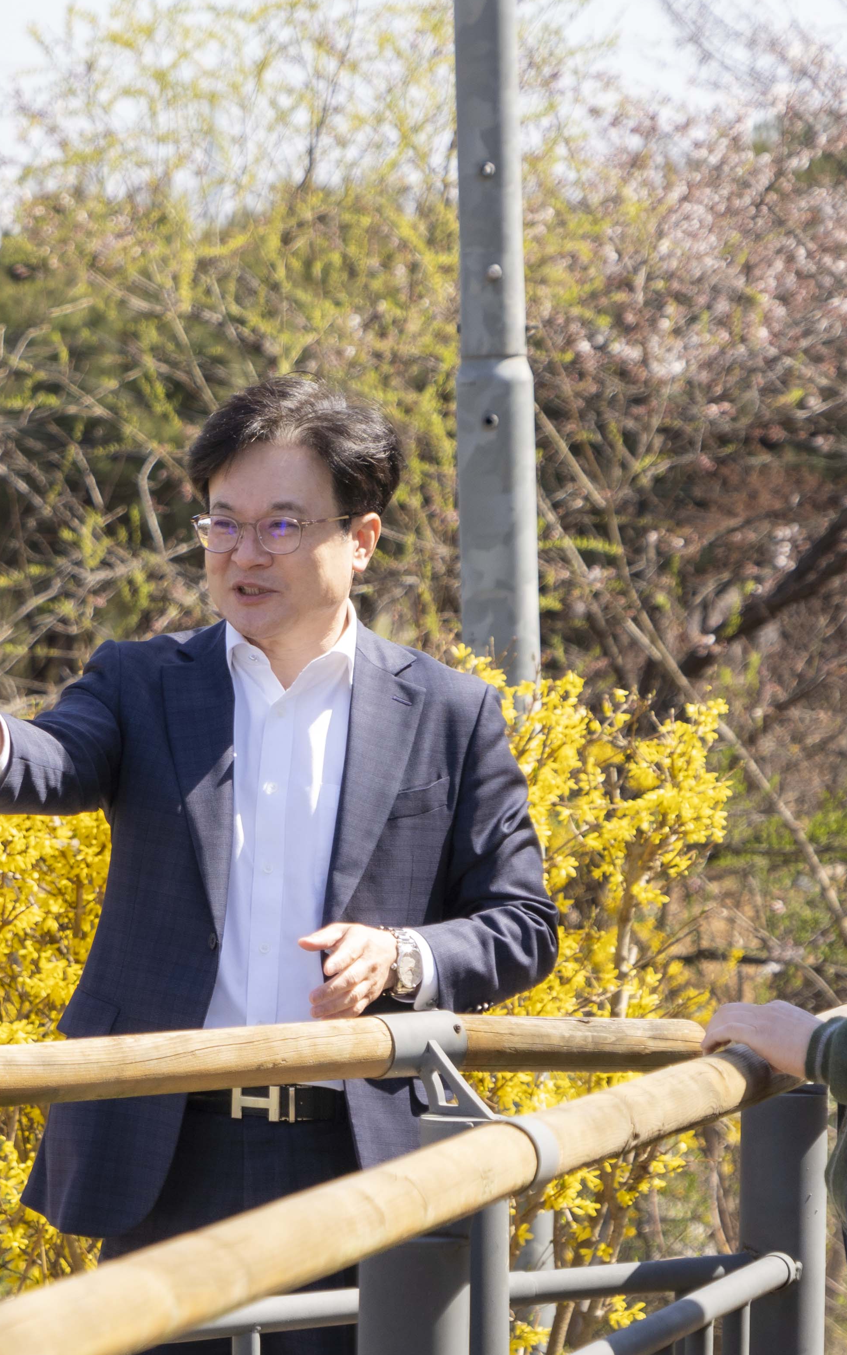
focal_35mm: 225
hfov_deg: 5.8
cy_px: 841
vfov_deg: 9.3
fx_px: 8310
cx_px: -161
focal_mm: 115
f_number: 7.1
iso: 200
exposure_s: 1/320
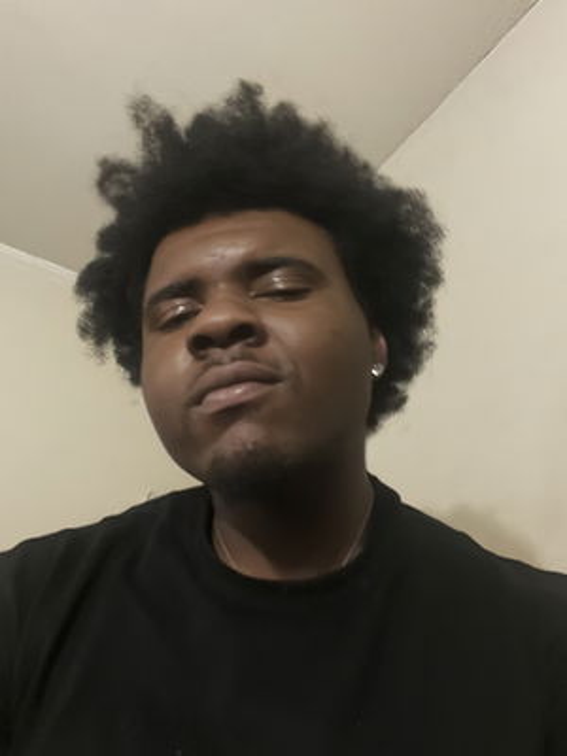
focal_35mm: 30
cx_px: 284
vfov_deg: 60.0
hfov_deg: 46.8
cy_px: 378
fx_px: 655
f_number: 2.2
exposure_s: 1/15
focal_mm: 2.71
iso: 1600
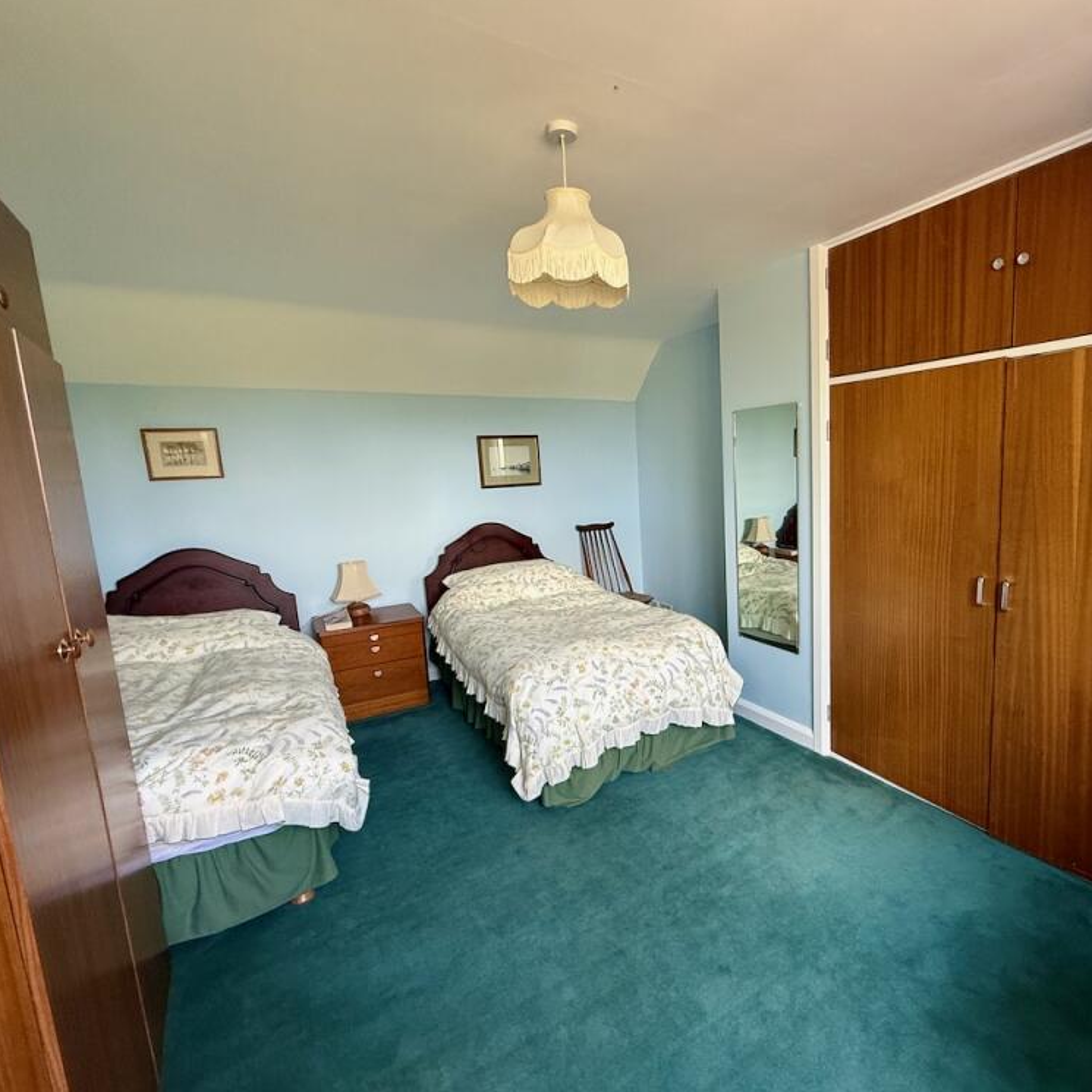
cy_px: 553
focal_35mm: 17
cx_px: 673
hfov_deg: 82.6
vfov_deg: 84.0
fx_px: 607
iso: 250
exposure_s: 1/99
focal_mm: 2.22
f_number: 2.2
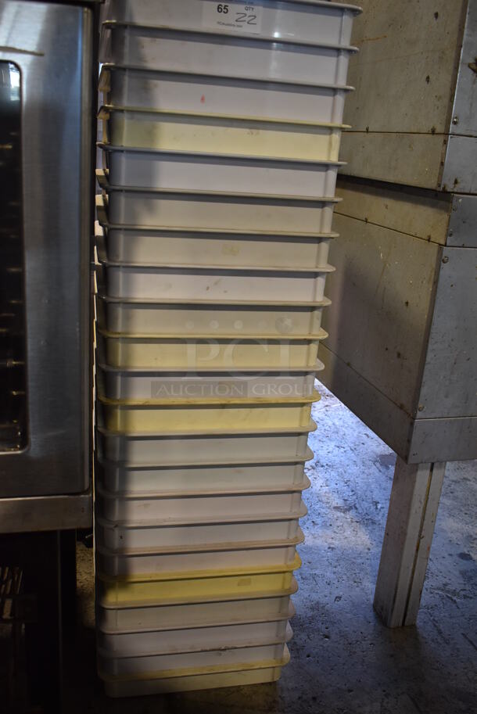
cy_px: 357
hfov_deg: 40.0
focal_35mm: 33
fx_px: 655
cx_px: 238
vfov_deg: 57.2
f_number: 3.8
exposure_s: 1/125
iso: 1000
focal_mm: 22
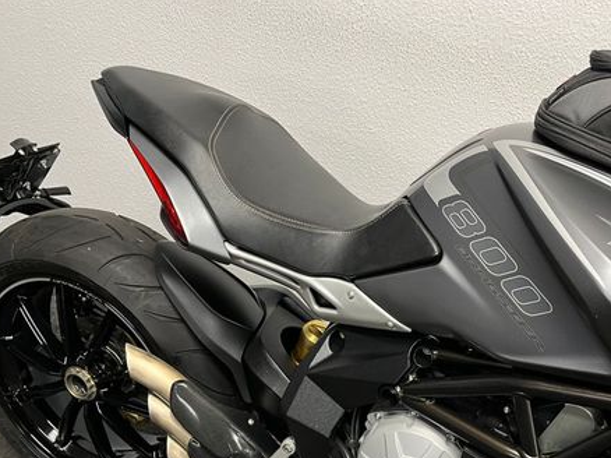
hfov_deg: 48.9
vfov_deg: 37.5
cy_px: 285
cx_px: 345
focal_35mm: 38
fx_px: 670
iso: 125
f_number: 1.6
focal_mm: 5.1
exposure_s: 1/50
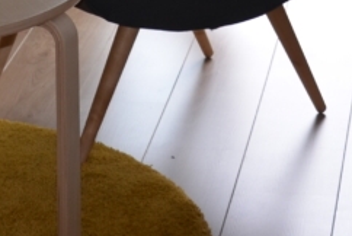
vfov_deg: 6.8
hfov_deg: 10.6
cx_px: 198
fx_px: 1889
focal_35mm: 193
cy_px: -309
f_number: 3.8
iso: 180
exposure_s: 1/200
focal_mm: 26
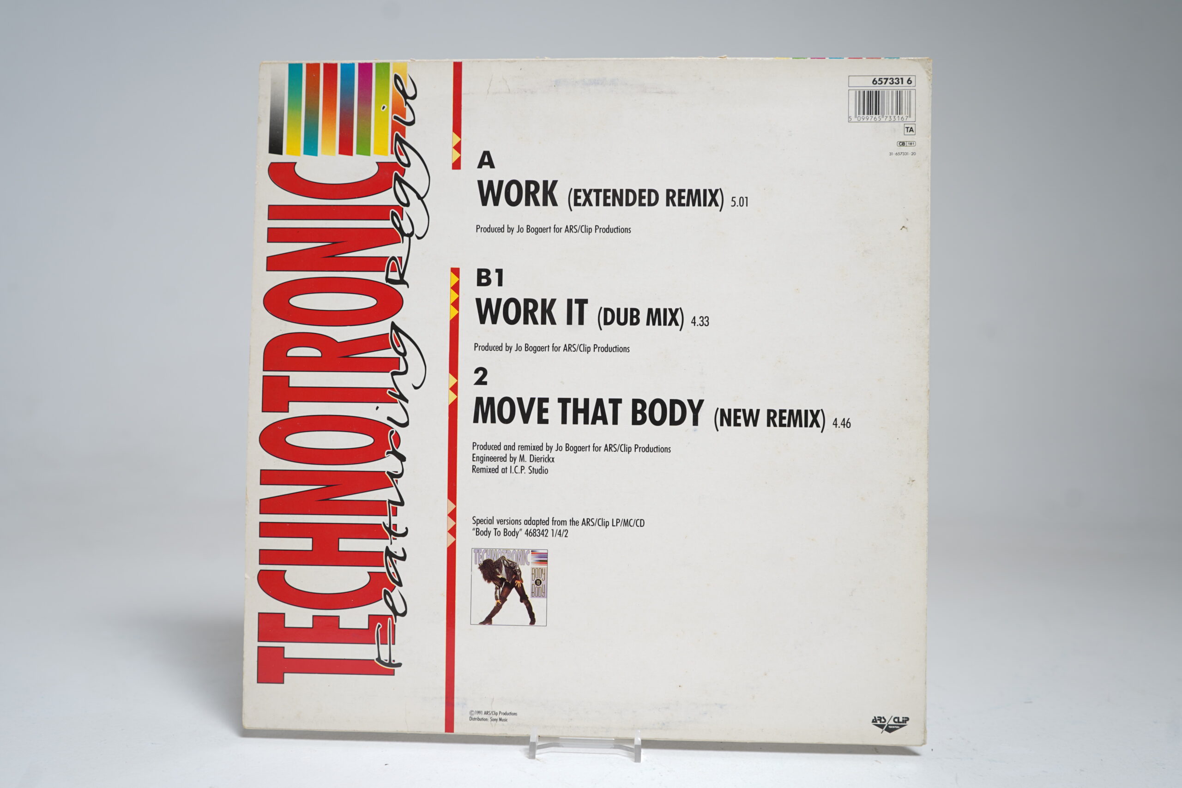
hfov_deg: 61.9
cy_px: 394
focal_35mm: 30
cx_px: 591
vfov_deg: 43.6
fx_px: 985
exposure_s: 1/4
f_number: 5
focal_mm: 30
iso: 64
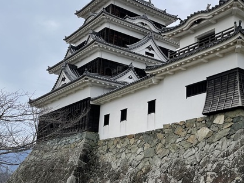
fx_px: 317
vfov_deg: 32.2
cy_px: 101
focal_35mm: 45
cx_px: 196
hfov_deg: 40.3
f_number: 1.6
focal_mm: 4.2
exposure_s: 1/1795
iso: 32
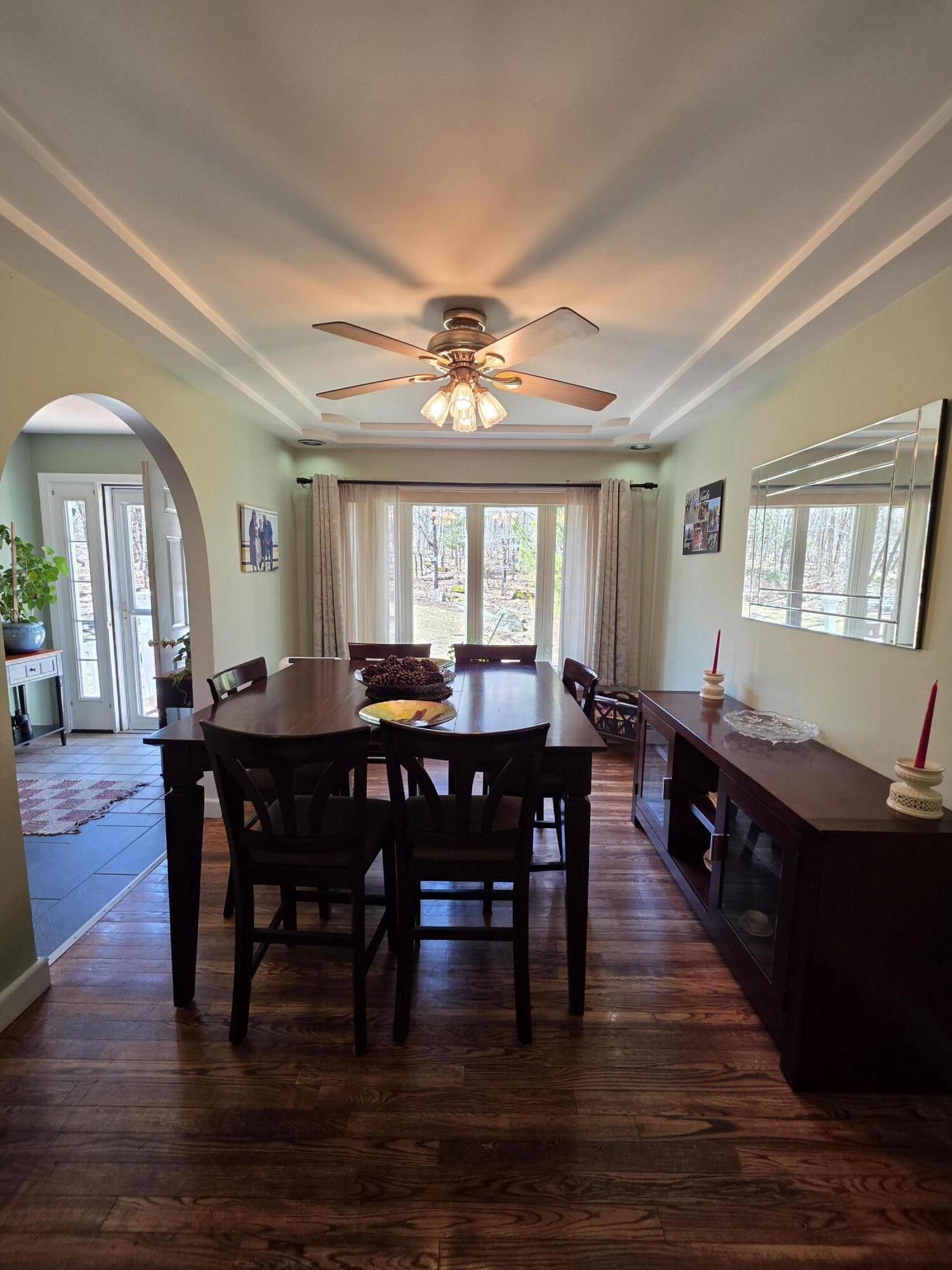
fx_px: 477
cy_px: 635
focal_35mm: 13
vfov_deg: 106.2
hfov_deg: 89.9
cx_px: 476
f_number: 1.9
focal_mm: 2.2
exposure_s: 1/120
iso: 125
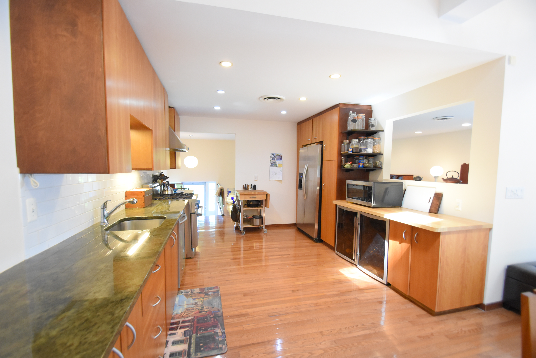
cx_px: 268
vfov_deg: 77.4
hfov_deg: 100.4
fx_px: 223
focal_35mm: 15
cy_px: 179
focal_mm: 10
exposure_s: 1/60
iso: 1600
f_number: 3.5
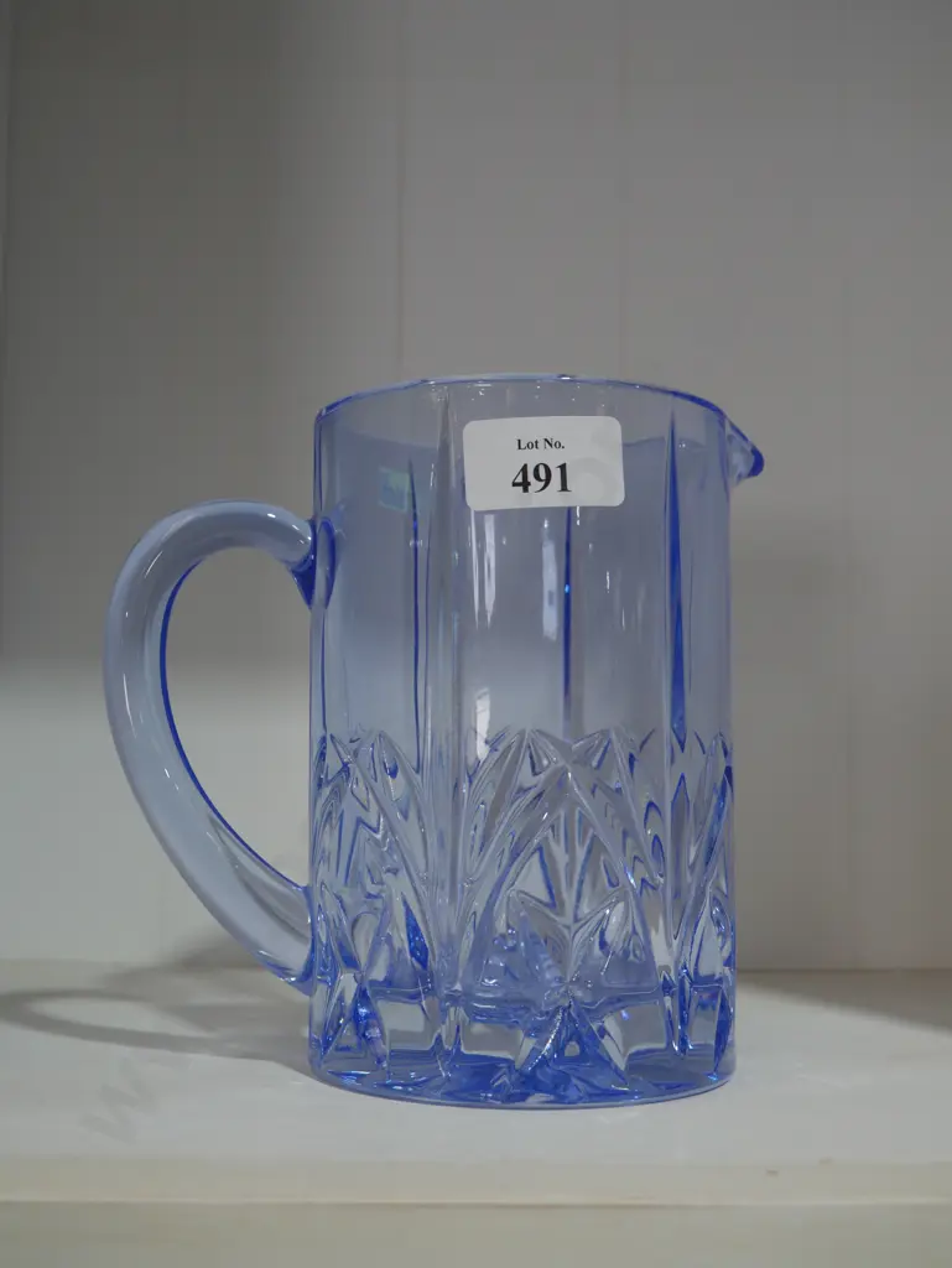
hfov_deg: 34.4
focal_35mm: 42
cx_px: 476
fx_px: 1539
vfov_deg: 44.8
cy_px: 634
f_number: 4.6
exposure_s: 1/60
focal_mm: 21
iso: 250
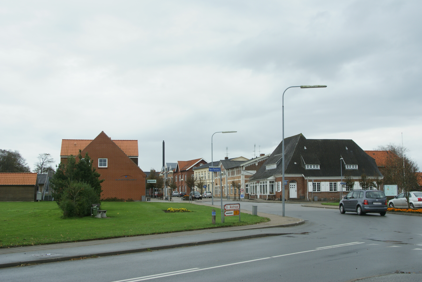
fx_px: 493
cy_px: 141
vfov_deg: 32.0
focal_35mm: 42
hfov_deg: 46.4
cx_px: 211
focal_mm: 28
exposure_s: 1/80
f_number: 10
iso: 100
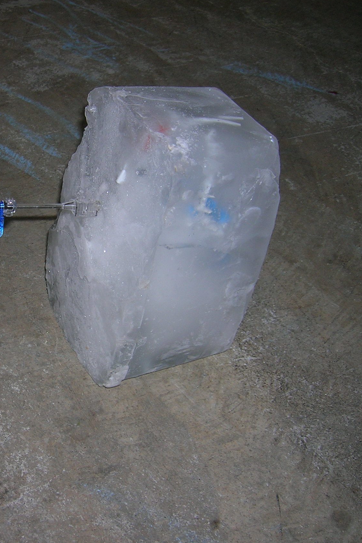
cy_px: 268
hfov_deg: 27.2
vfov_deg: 41.1
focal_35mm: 48
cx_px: 41
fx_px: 724
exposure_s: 1/60.1
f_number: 2.9
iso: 50
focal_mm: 5.7
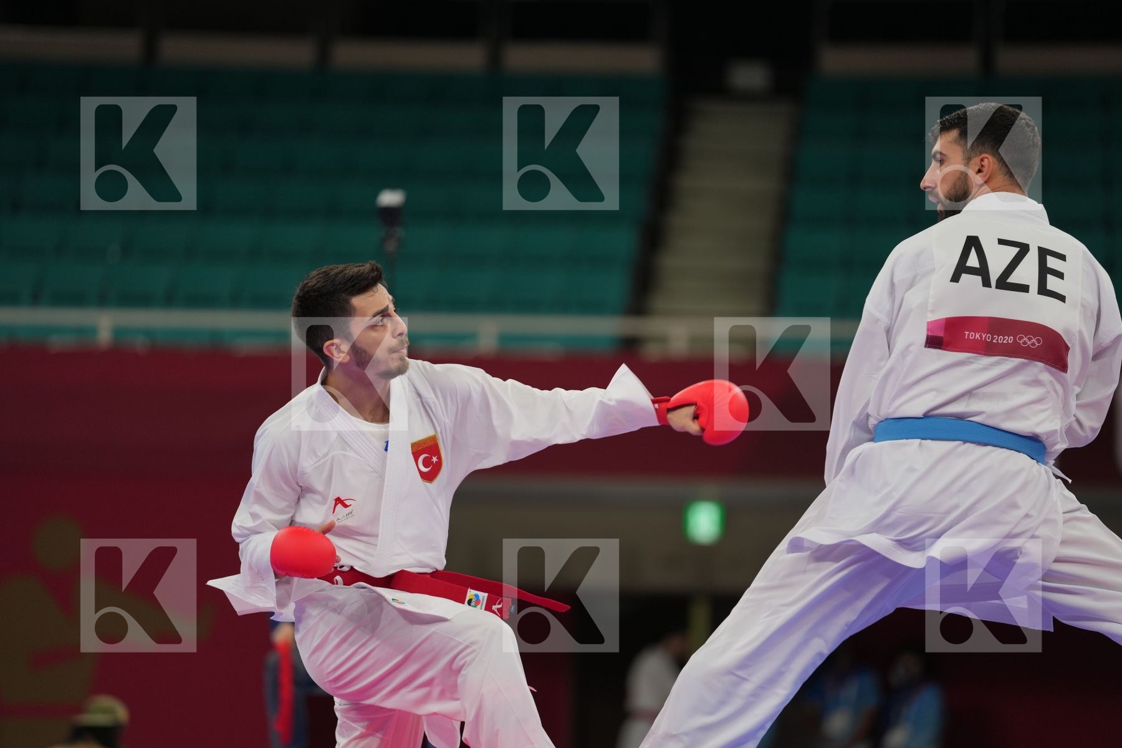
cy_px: 374
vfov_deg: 7.5
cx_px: 561
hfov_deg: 11.3
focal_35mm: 182
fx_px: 5672
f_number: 2.8
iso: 500
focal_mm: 182
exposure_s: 1/1000
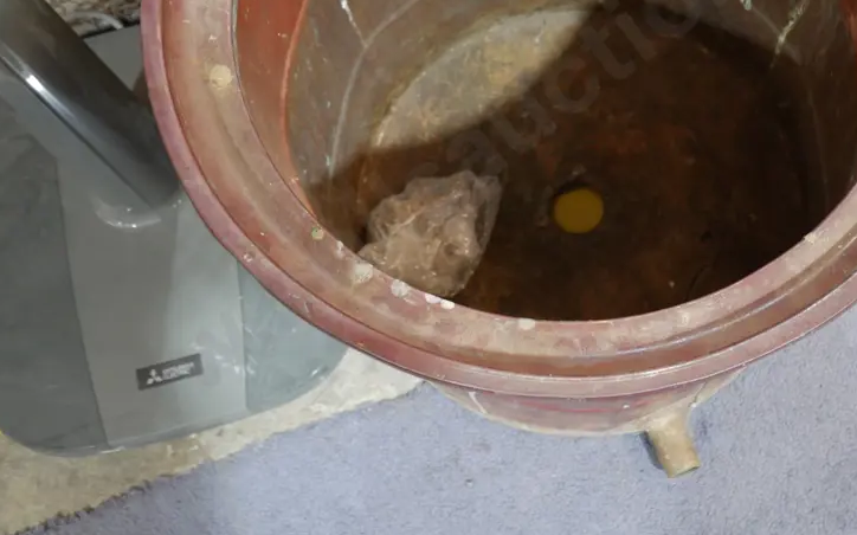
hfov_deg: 39.3
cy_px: 114
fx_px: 1191
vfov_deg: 24.9
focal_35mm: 51
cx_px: 530
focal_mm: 17
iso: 1250
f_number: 4
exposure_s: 1/60
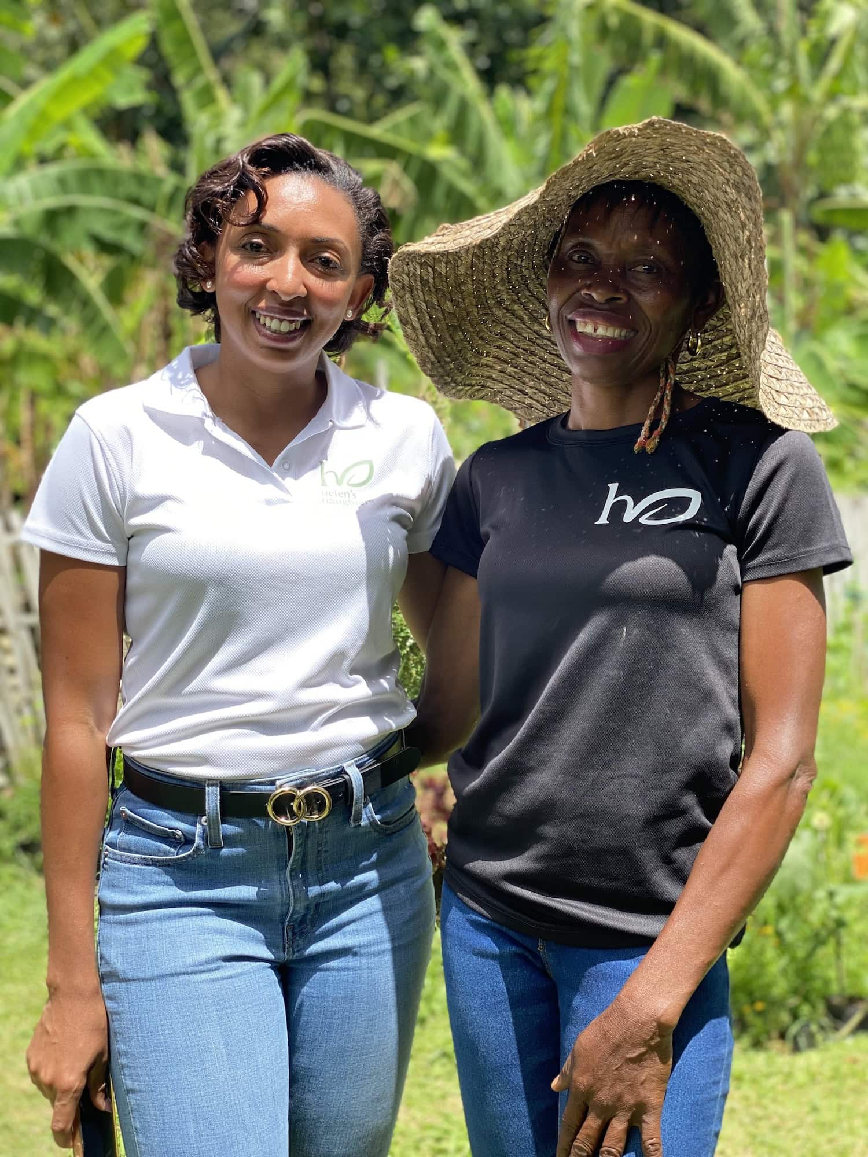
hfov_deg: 28.0
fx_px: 1739
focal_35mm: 52
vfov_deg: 36.8
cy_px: 578
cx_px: 434
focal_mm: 6
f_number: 2
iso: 20
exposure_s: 1/400
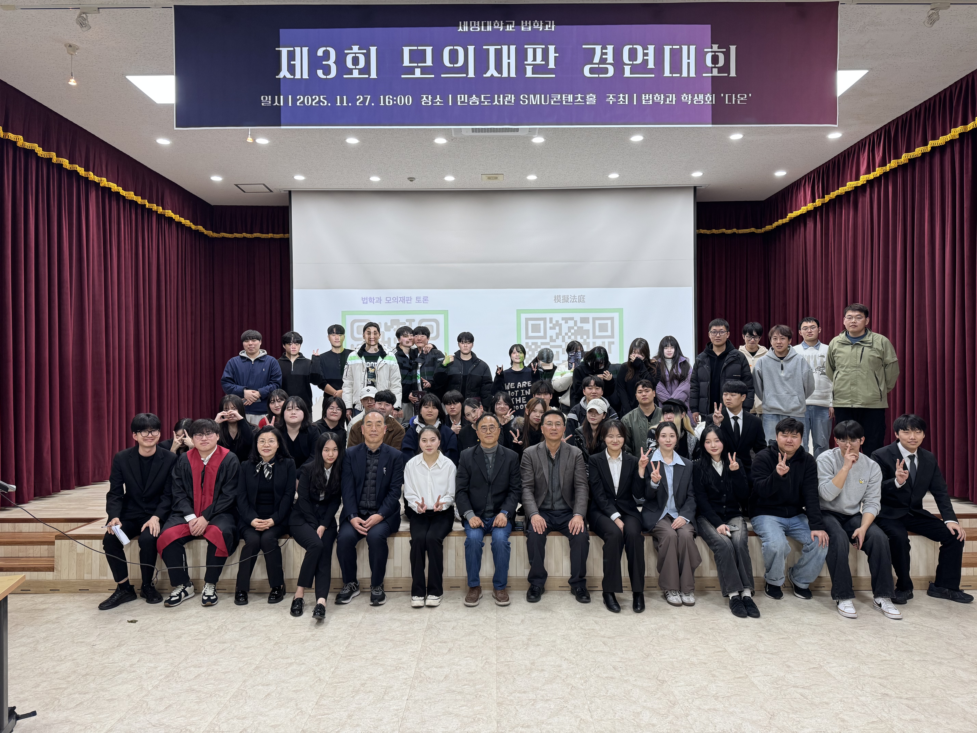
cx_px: 488
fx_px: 677
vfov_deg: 56.8
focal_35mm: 24
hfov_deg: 71.6
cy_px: 366
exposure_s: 1/60
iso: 125
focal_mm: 6.76
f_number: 1.78
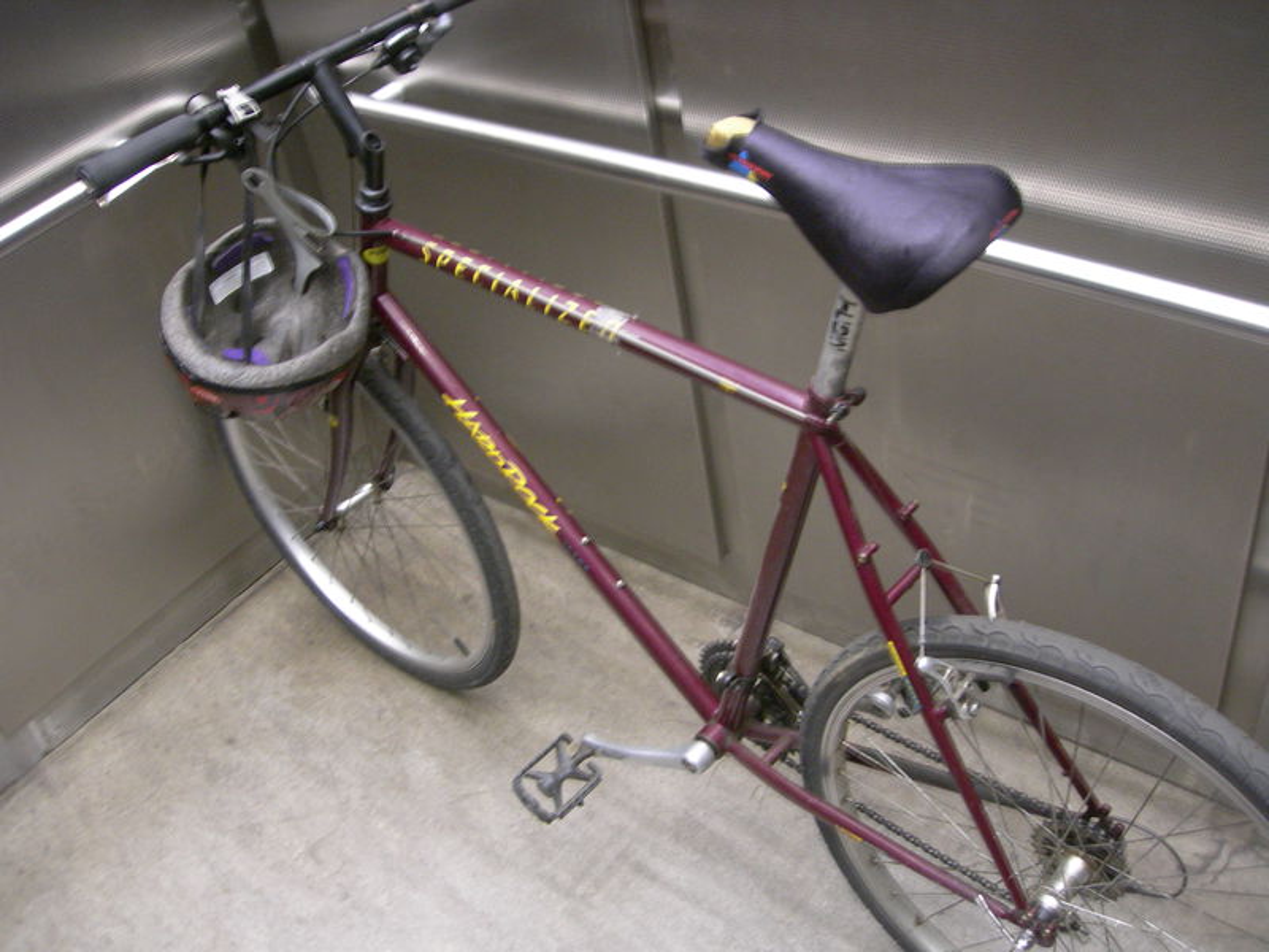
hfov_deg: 49.0
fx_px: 1393
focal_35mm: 38
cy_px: 476
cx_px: 634
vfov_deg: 37.7
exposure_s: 1/3.9
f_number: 2.8
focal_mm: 7.8
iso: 200
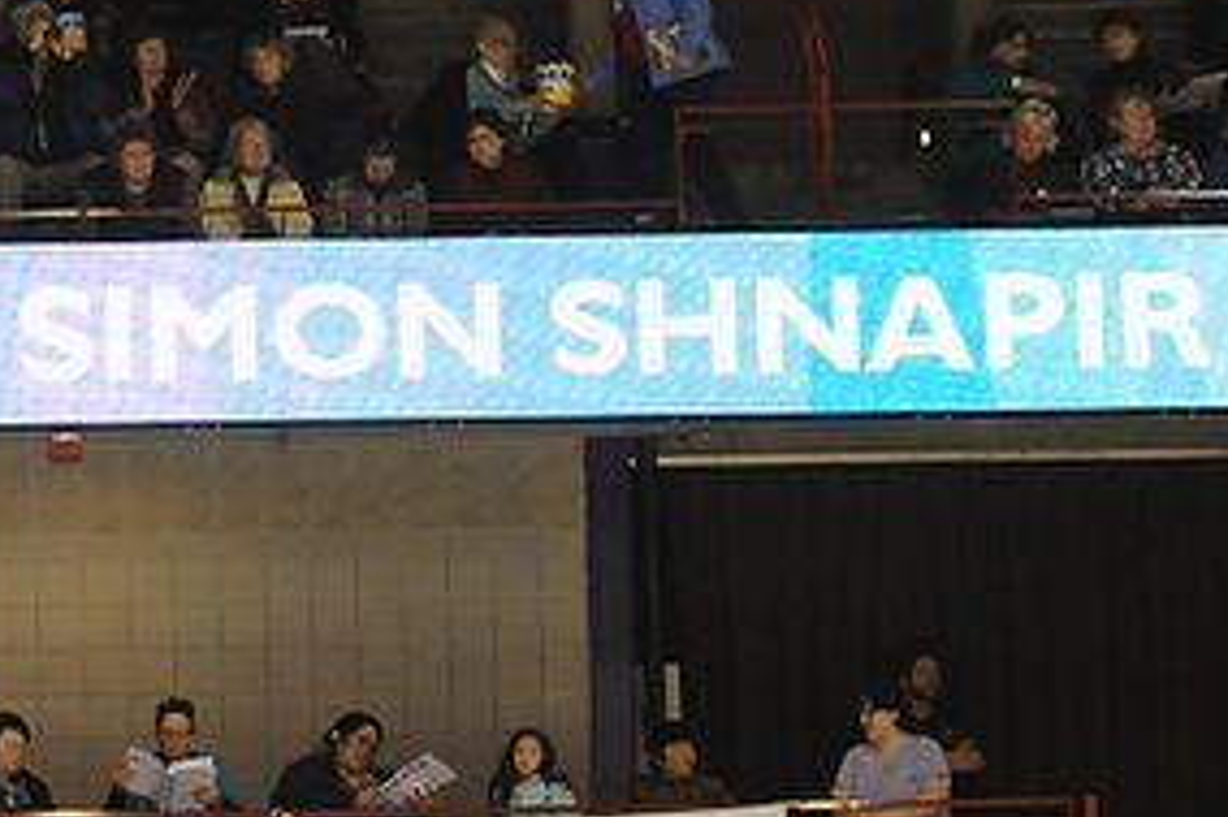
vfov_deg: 4.6
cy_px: 361
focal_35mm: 296
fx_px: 10091
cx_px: -259
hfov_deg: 6.9
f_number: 2.8
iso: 1400
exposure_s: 1/250
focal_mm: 70
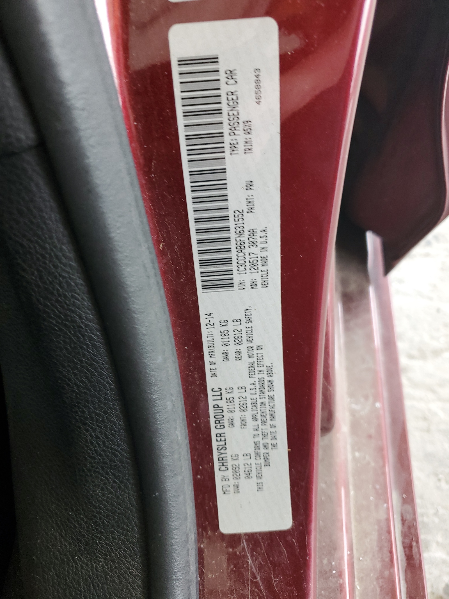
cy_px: 300
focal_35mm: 26
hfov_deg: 53.1
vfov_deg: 67.3
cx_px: 224
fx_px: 450
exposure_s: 1/60.2
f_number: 1.5
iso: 102
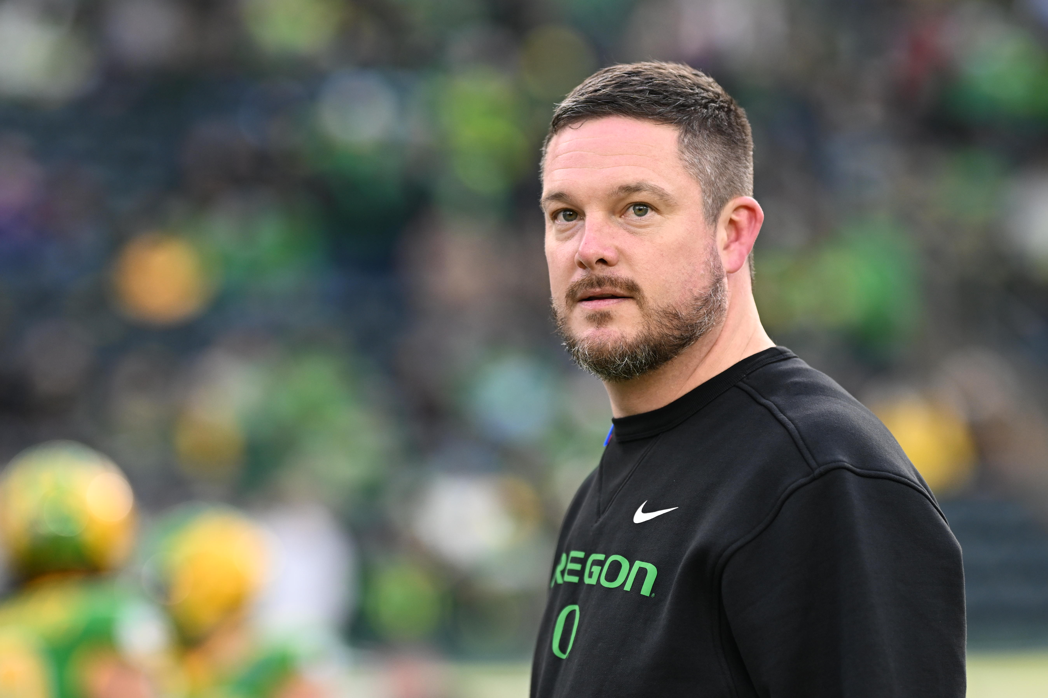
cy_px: 349
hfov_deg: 10.2
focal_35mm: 202
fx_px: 5879
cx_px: 524
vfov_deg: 6.8
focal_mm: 135
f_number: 1.8
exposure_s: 1/1000
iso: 400
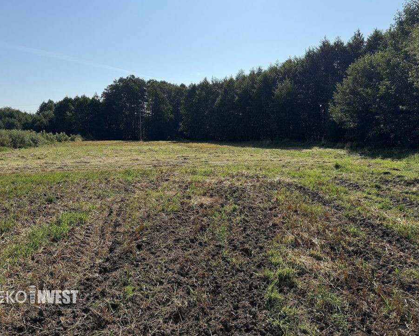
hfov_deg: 65.9
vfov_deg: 54.9
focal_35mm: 26
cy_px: 162
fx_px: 322
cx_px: 192
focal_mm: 6.76
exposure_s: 1/6711
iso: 100
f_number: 1.78
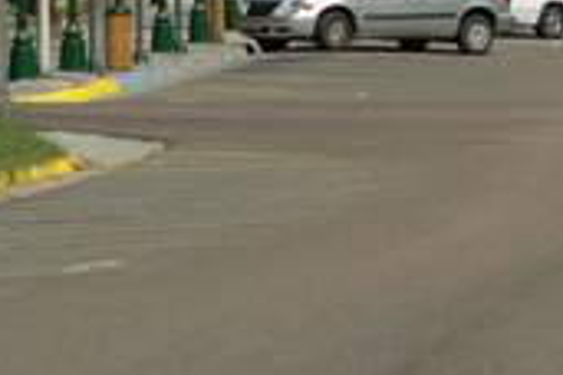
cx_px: 780
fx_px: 8983
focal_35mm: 574
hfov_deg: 3.6
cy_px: -138
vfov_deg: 2.4
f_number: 8
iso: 200
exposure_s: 1/640
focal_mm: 135
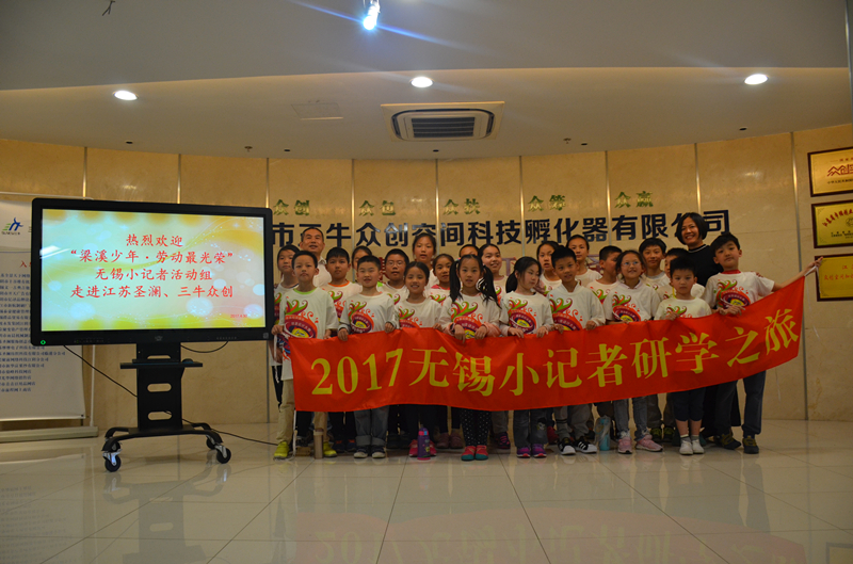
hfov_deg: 67.5
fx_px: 638
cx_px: 426
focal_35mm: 27
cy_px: 282
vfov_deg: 47.7
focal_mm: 18
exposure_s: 1/60
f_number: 4
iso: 640
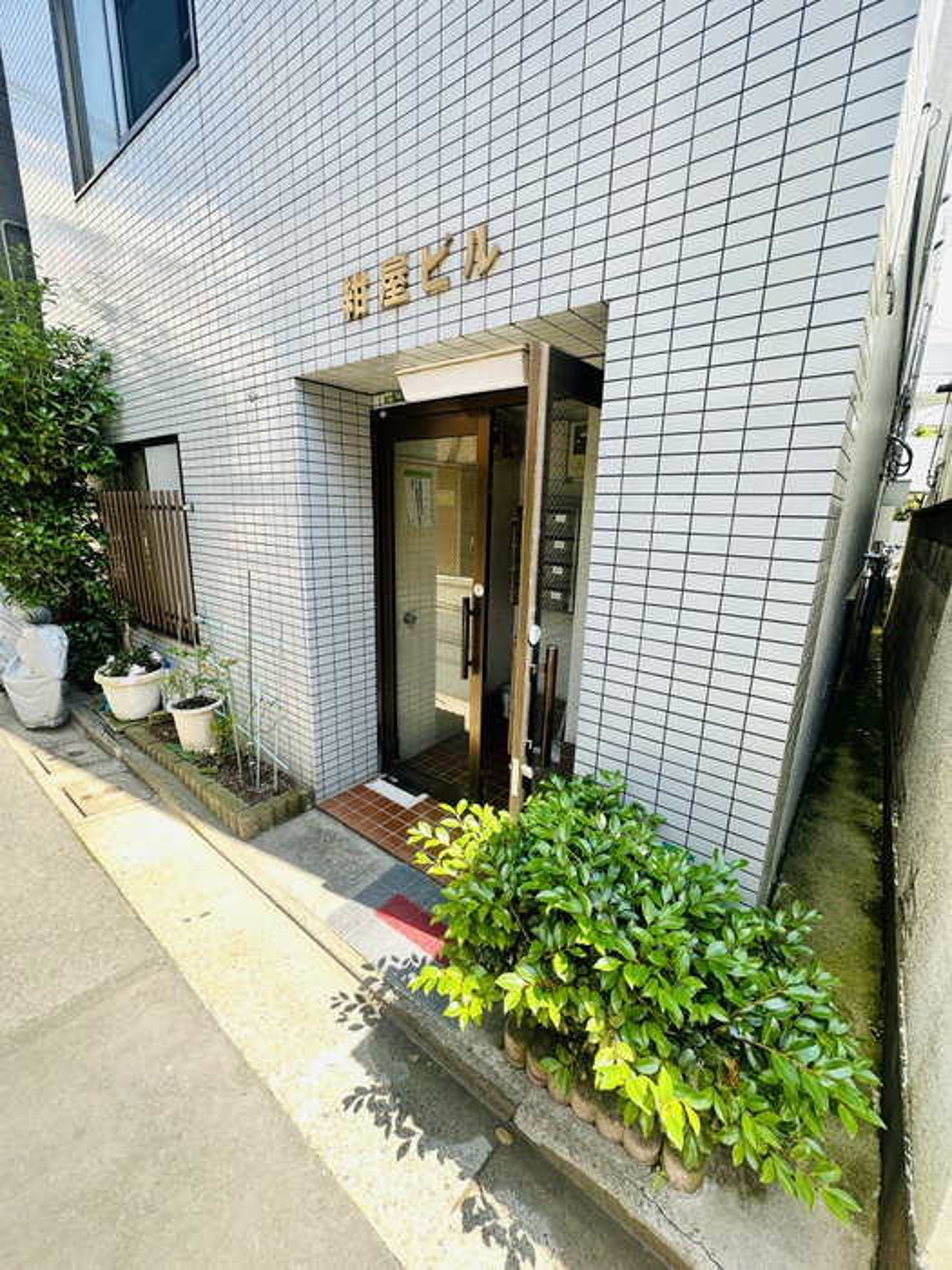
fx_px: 513
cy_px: 635
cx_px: 476
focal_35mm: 14
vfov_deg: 102.1
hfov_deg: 85.7
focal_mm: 2.22
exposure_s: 1/185
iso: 40
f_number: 2.2
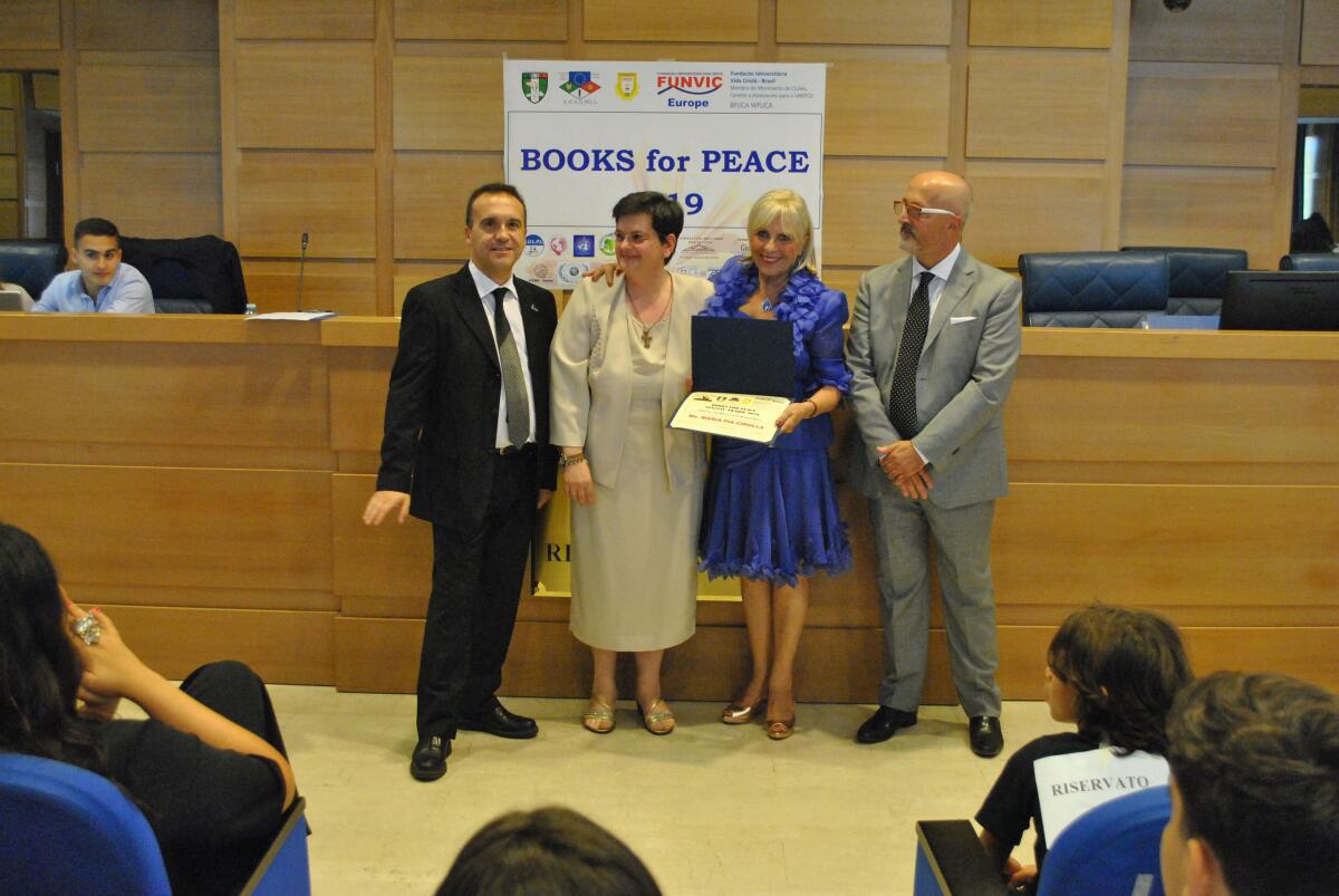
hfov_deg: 49.5
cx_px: 670
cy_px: 448
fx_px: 1452
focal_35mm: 39
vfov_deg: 34.3
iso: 1600
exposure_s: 1/30
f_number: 4.2
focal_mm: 26
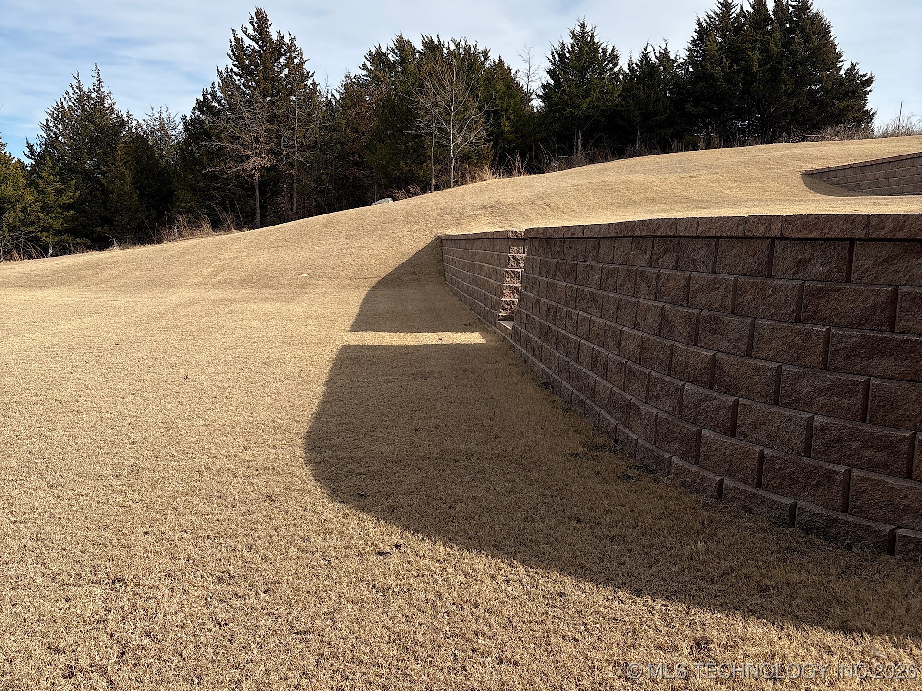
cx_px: 461
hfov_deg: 67.3
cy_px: 346
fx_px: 693
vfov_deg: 53.1
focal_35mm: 26
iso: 50
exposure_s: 1/3831
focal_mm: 5.96
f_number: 1.6
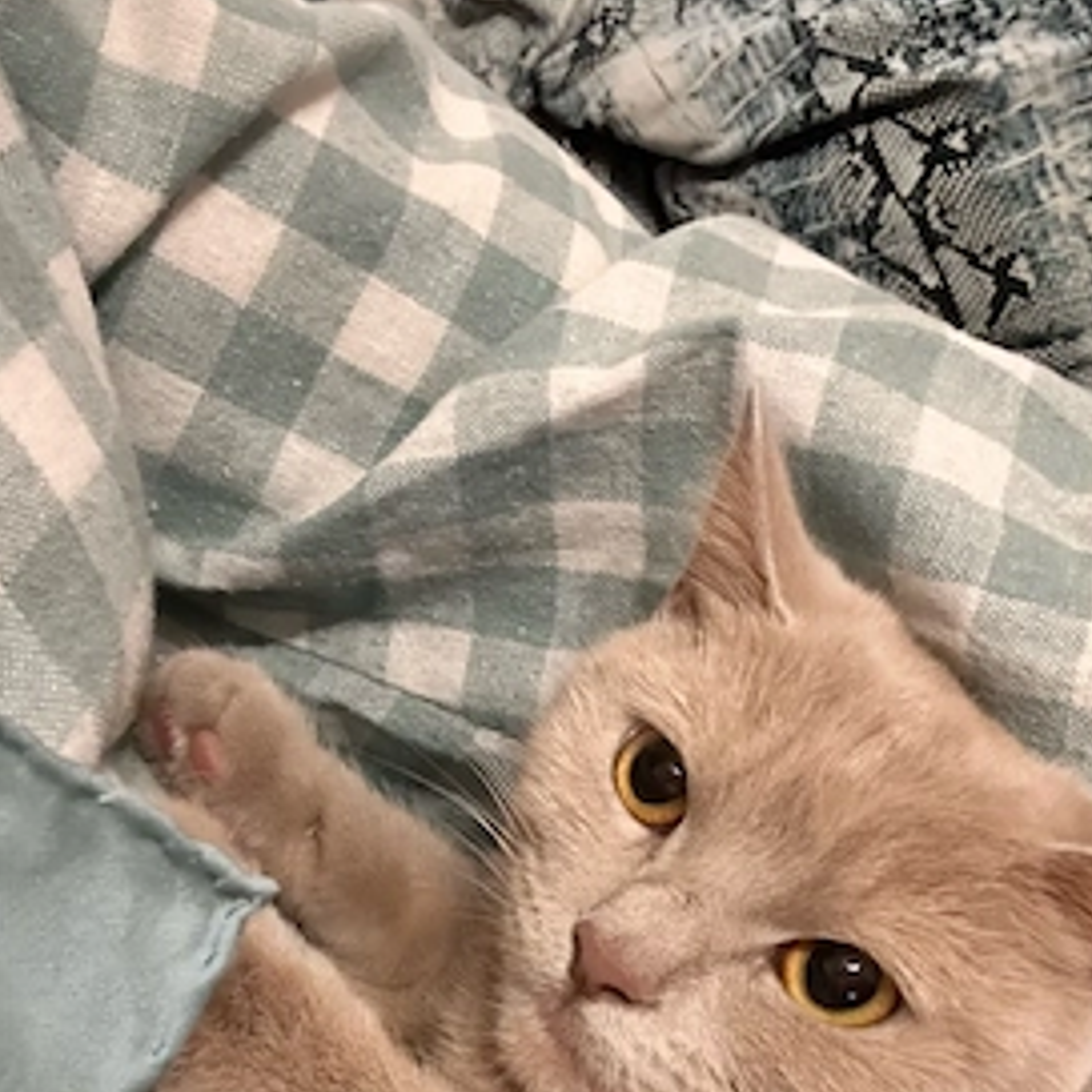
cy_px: 743
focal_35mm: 39
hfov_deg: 42.8
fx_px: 1392
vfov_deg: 42.2
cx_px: 566
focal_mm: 2.69
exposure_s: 1/25
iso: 400
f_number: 1.9
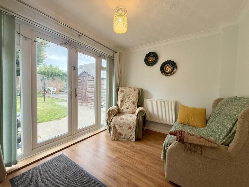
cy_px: 94
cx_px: 124
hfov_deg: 102.1
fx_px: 101
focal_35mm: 14
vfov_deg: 85.7
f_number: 2.2
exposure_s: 1/99
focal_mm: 2.22
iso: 320
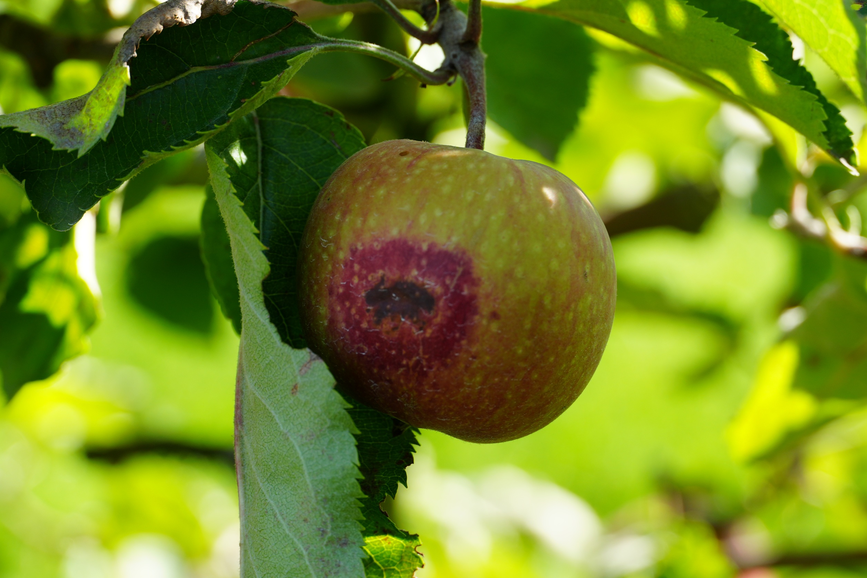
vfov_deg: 10.2
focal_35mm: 135
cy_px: 275
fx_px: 3242
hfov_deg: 15.2
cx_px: 456
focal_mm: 73
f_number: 5.6
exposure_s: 1/125
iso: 160
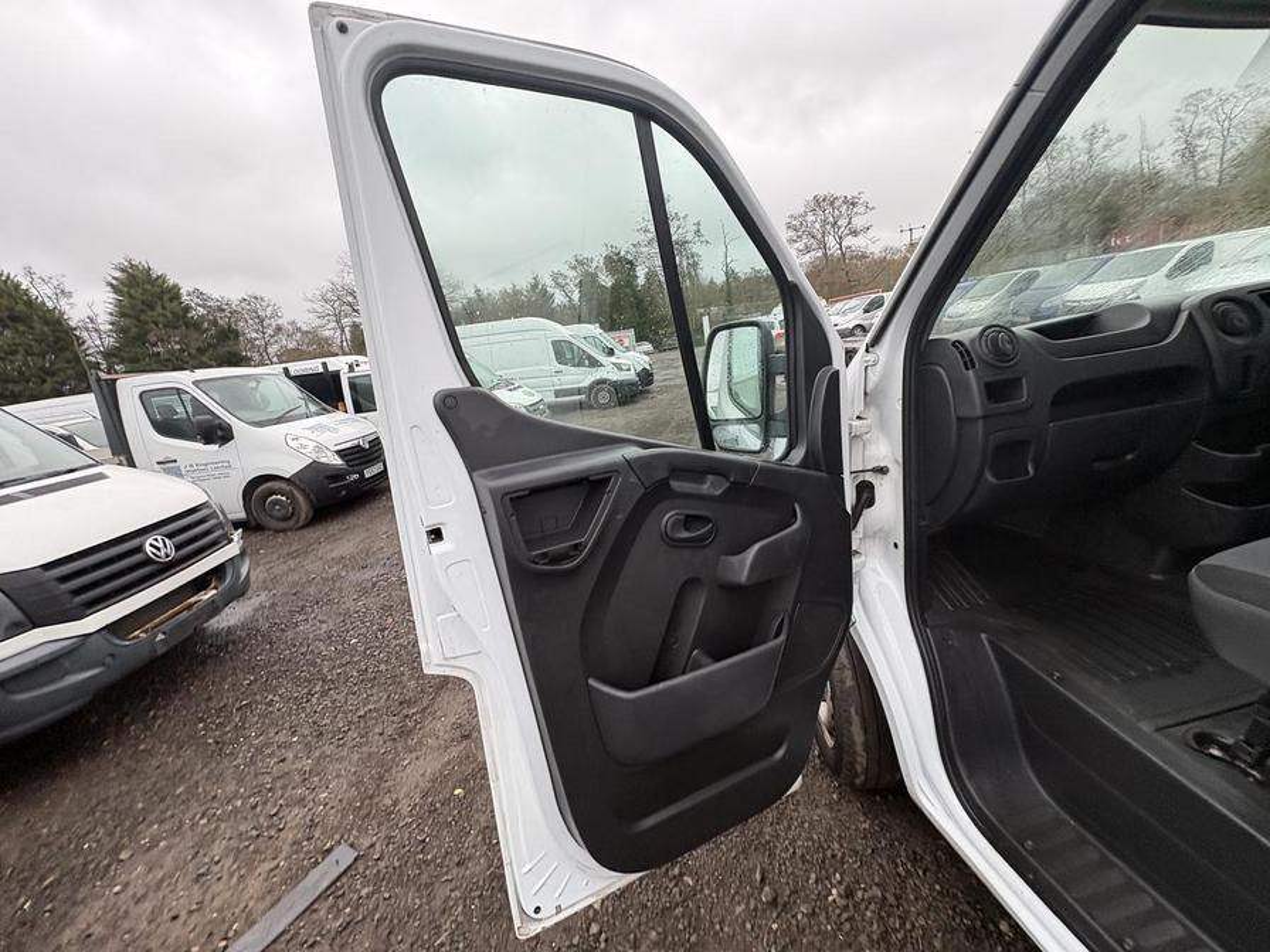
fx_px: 514
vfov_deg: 85.7
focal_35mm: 14
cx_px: 635
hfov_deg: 102.1
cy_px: 476
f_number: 2.2
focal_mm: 2.22
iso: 80
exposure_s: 1/99
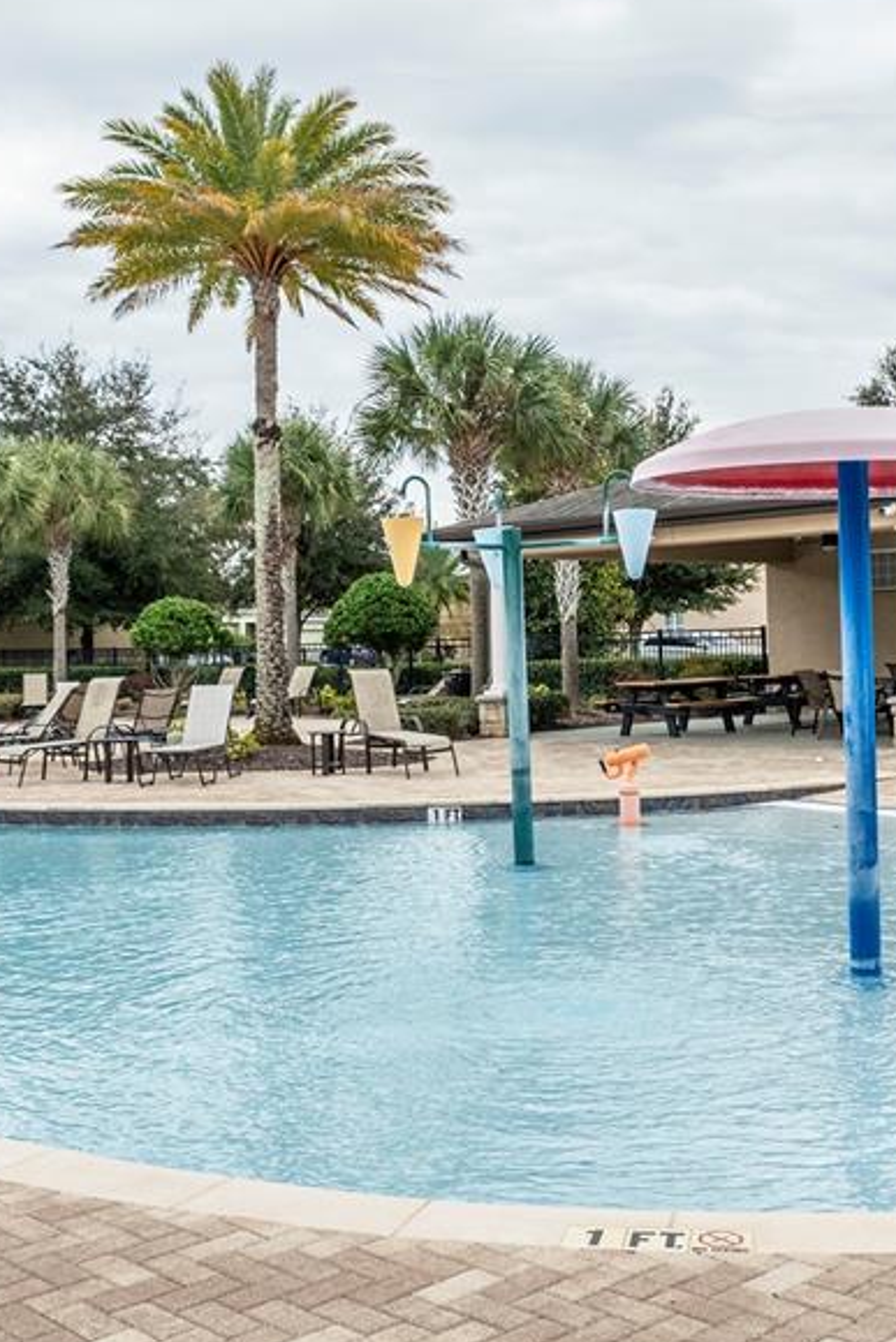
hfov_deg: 30.5
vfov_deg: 44.5
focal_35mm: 44
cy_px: 629
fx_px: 1642
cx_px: 485
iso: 100
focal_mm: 12.29
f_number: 2.8
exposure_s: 1/640
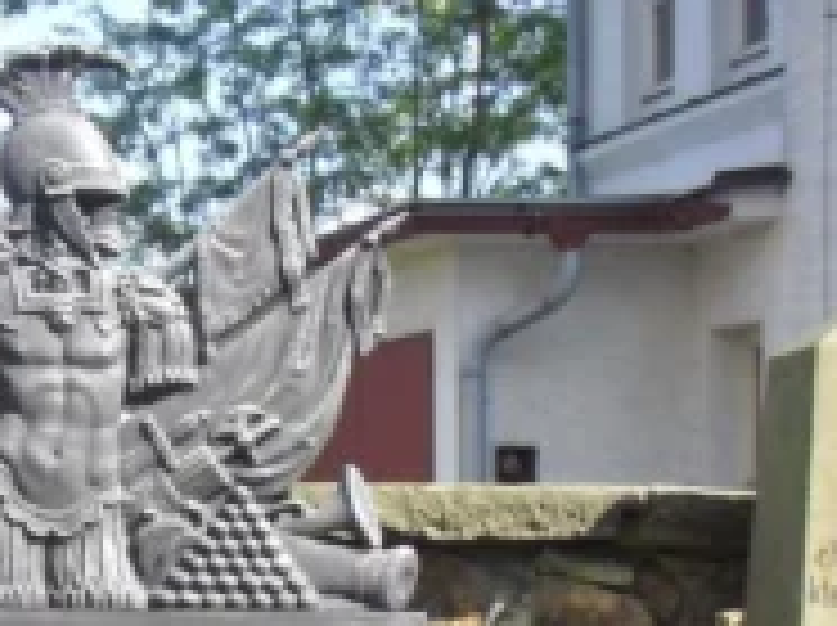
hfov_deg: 20.0
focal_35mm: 96
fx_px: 2318
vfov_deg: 14.8
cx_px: 38
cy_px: 775
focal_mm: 6.2
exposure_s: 1/200
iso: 400
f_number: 8
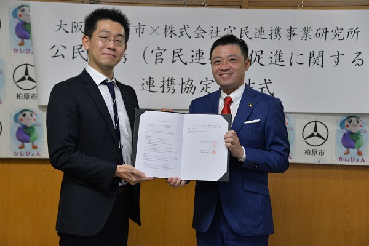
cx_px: 184
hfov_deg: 29.7
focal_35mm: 68
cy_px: 123
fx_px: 697
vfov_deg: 20.0
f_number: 4.8
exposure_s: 1/80
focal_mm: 68
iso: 1400
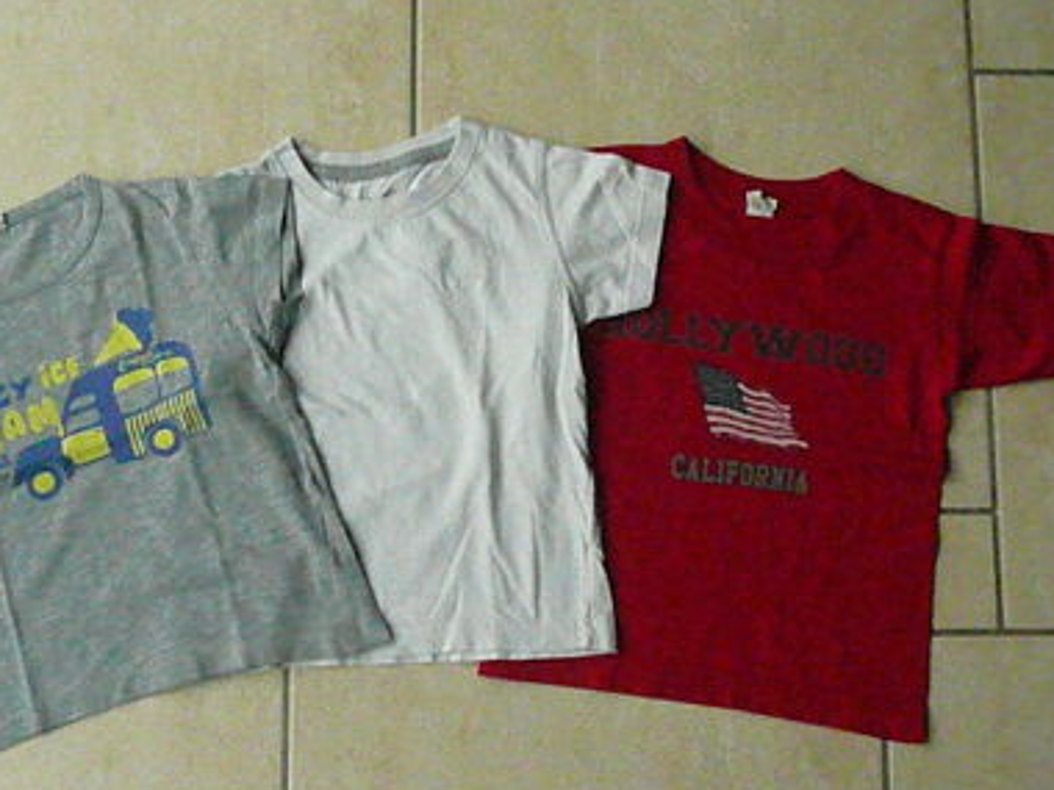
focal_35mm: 53
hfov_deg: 36.1
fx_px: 1614
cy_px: 430
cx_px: 441
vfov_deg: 27.5
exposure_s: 1/800
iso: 3200
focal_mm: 6.9
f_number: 10
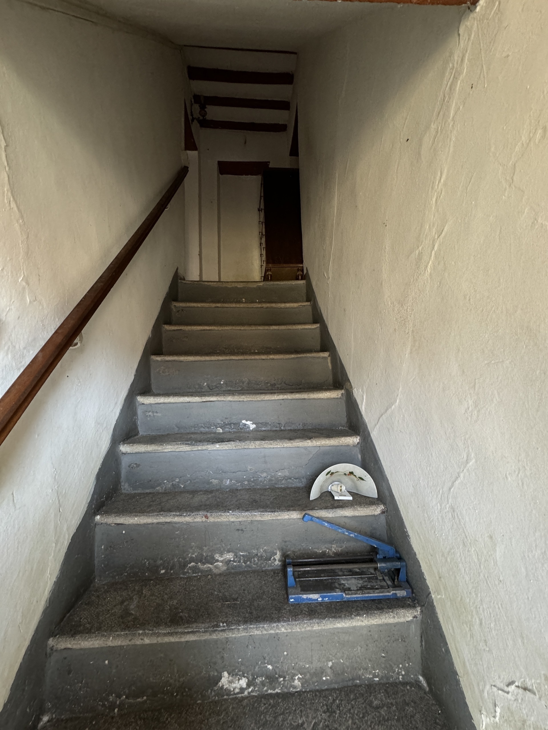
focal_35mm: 14
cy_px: 365
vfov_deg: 102.1
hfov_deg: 85.7
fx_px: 296
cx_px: 274
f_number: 2.2
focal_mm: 2.22
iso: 320
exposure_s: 1/83
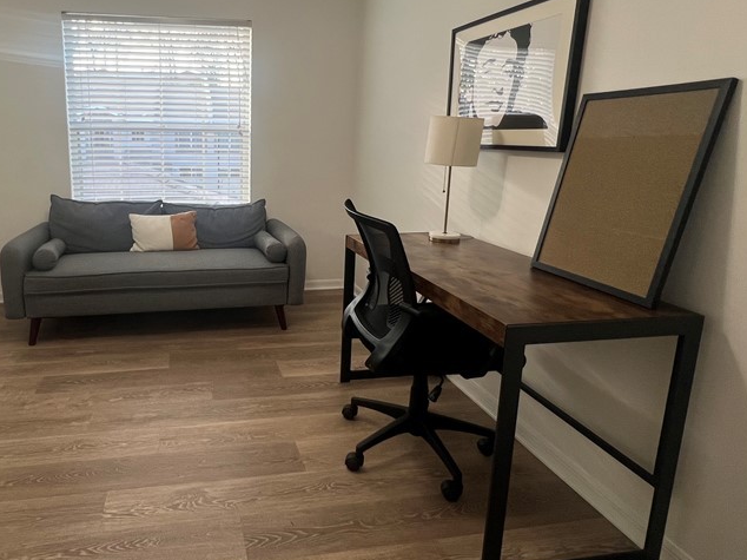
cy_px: 229
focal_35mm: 21
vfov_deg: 62.9
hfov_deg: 76.7
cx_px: 253
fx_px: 453
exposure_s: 1/120
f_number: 1.8
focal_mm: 1.57
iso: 125
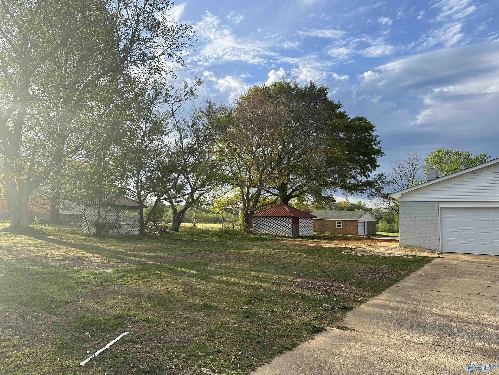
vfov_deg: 56.8
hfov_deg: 71.6
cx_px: 250
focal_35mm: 24
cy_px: 188
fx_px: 346
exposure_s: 1/2252
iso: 80
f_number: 1.78
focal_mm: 6.86
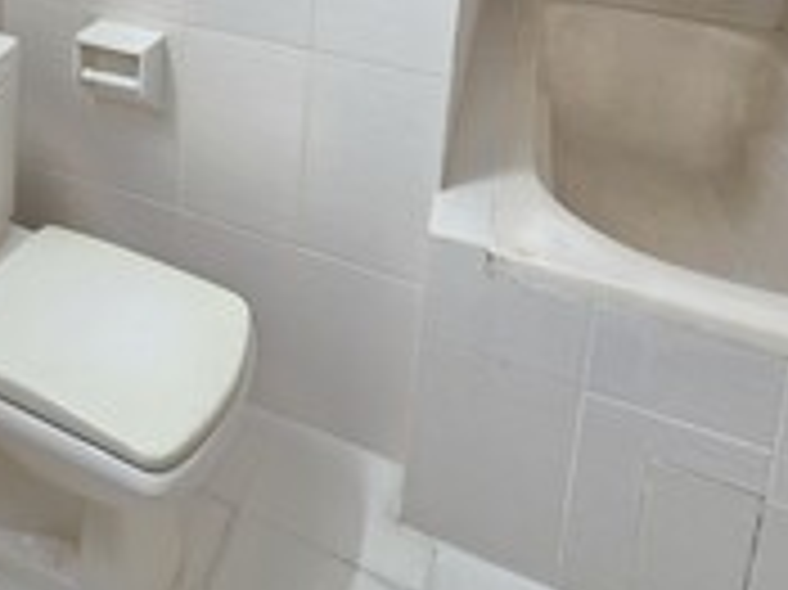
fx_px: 773
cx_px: 173
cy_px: -133
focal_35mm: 34
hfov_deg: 51.1
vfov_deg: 33.3
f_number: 1.9
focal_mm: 2.2
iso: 320
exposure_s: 1/50
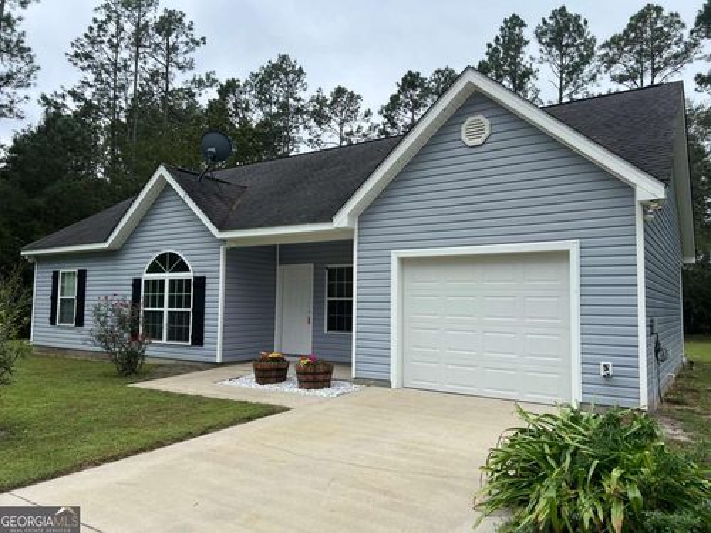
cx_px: 356
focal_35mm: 26
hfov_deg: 67.3
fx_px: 534
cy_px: 266
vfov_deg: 53.1
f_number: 1.5
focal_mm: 5.7
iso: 50
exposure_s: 1/2083
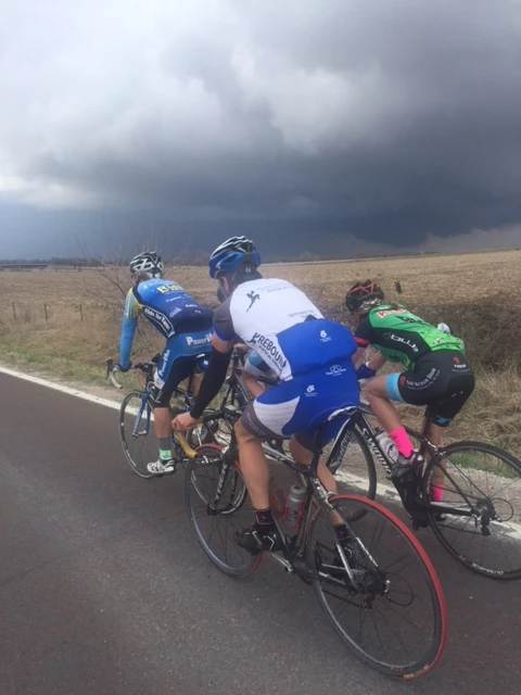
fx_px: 582
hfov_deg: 48.2
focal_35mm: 29
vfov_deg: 61.7
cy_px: 348
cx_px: 260
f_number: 2.2
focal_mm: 4.15
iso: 32
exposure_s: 1/1364
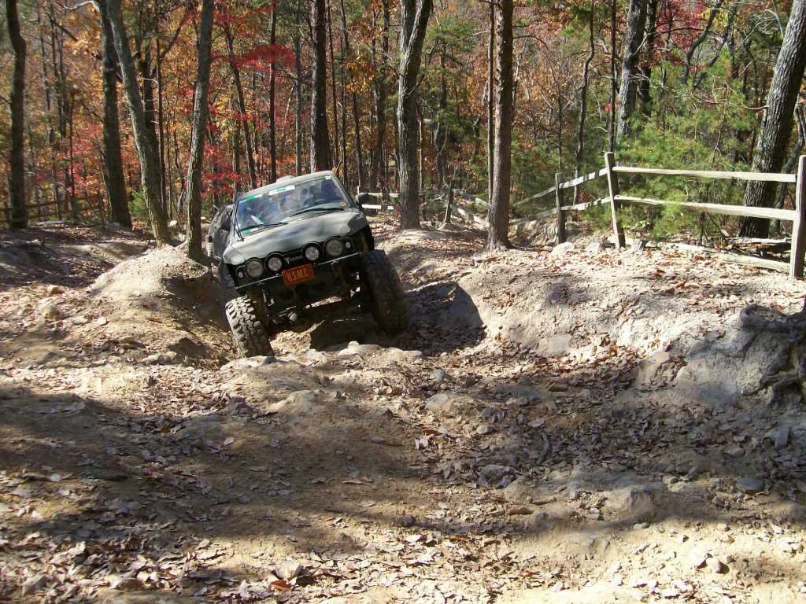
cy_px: 302
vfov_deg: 39.7
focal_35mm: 36
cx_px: 403
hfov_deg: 51.4
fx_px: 838
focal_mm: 6
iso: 80
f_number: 2.7
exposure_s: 1/628
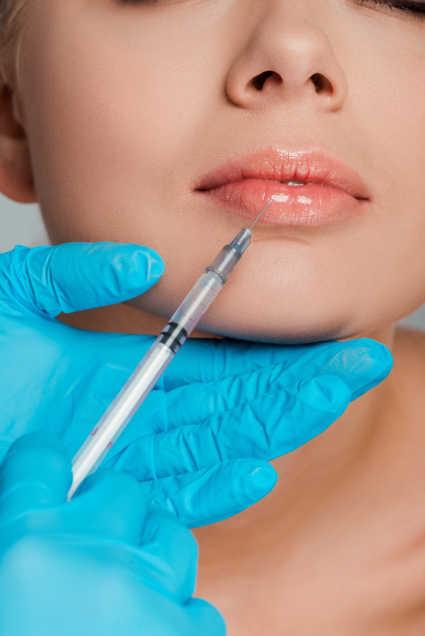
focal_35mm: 105
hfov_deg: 13.1
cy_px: 318
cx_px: 212
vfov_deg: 19.4
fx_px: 1857
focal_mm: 105
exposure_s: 1/200
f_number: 14
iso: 200
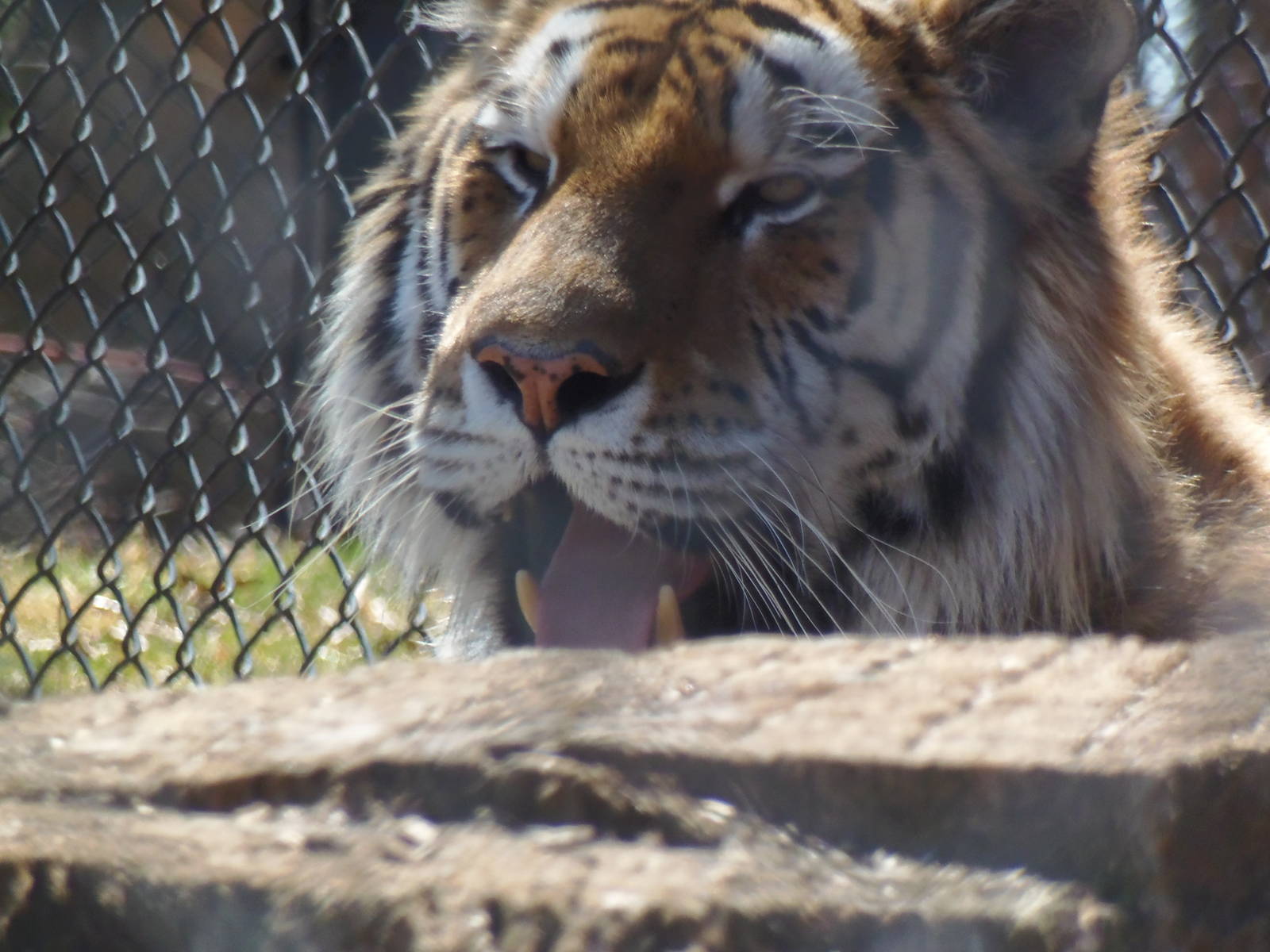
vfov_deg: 1.7
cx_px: 635
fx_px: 31699
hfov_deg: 2.3
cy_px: 476
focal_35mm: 864
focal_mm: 154.8
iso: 200
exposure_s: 1/250
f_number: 5.7
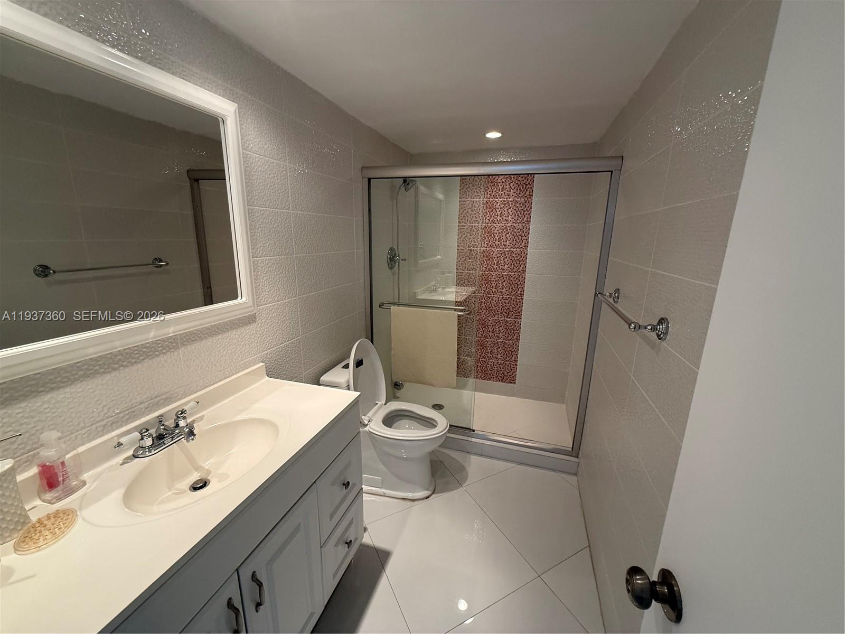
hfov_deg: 102.1
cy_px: 317
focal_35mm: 14
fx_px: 342
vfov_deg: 85.7
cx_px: 422
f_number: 2.2
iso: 160
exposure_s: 1/60
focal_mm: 2.22
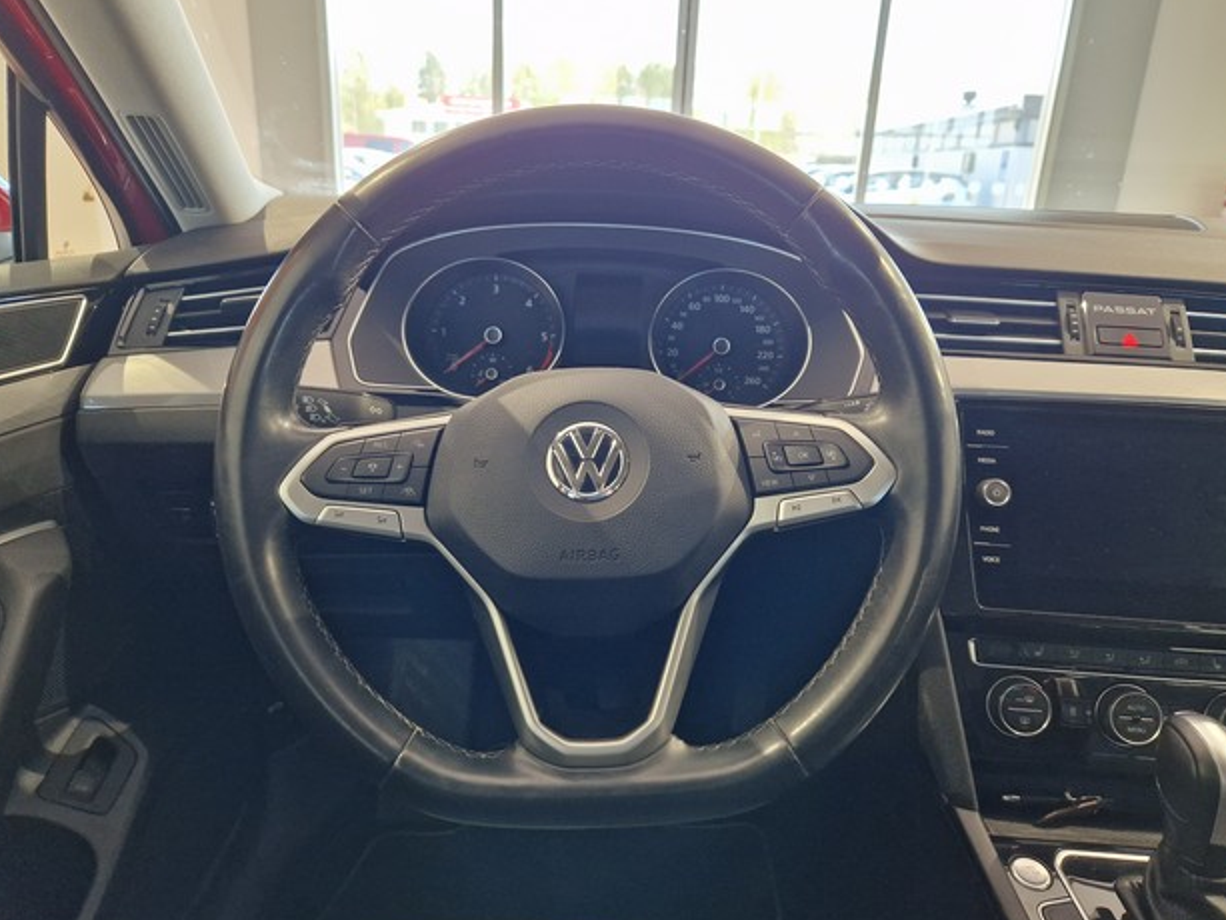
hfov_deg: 71.6
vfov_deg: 56.8
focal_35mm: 24
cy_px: 462
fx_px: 850
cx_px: 616
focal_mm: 5.4
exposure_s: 1/100
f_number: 1.8
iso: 250
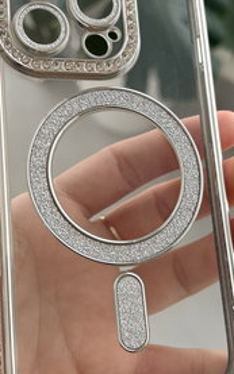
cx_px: 103
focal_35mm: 53
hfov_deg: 24.4
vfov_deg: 38.2
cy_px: 180
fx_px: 541
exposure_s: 1/122
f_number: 1.6
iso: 80
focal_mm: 5.96
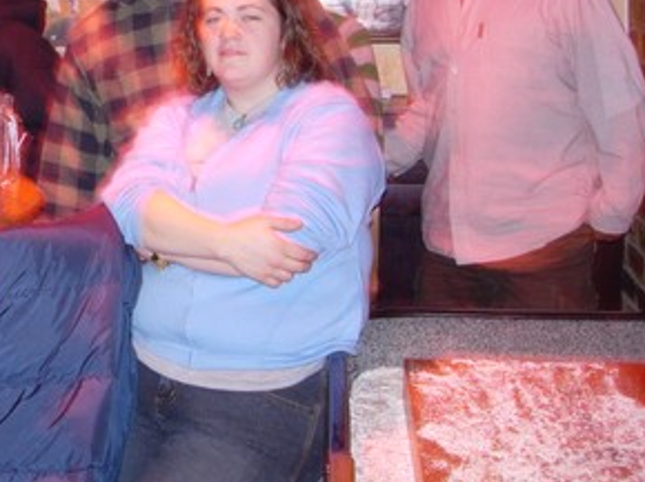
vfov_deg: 17.3
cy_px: 71
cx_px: -56
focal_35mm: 84
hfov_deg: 22.1
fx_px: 1564
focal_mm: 7.8
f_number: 2.8
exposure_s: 1/1.2
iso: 94
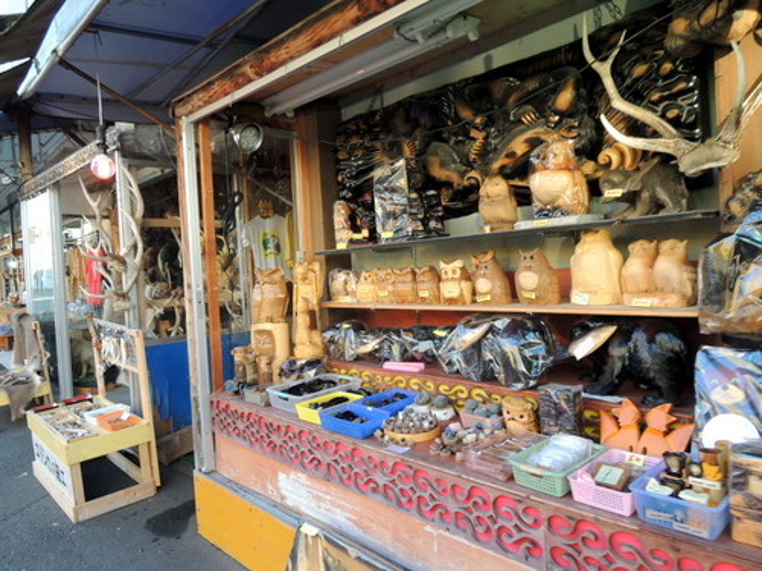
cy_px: 286
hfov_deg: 71.6
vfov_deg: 56.8
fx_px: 528
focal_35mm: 24
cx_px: 381
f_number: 2.8
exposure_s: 1/60
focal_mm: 4.3
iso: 100
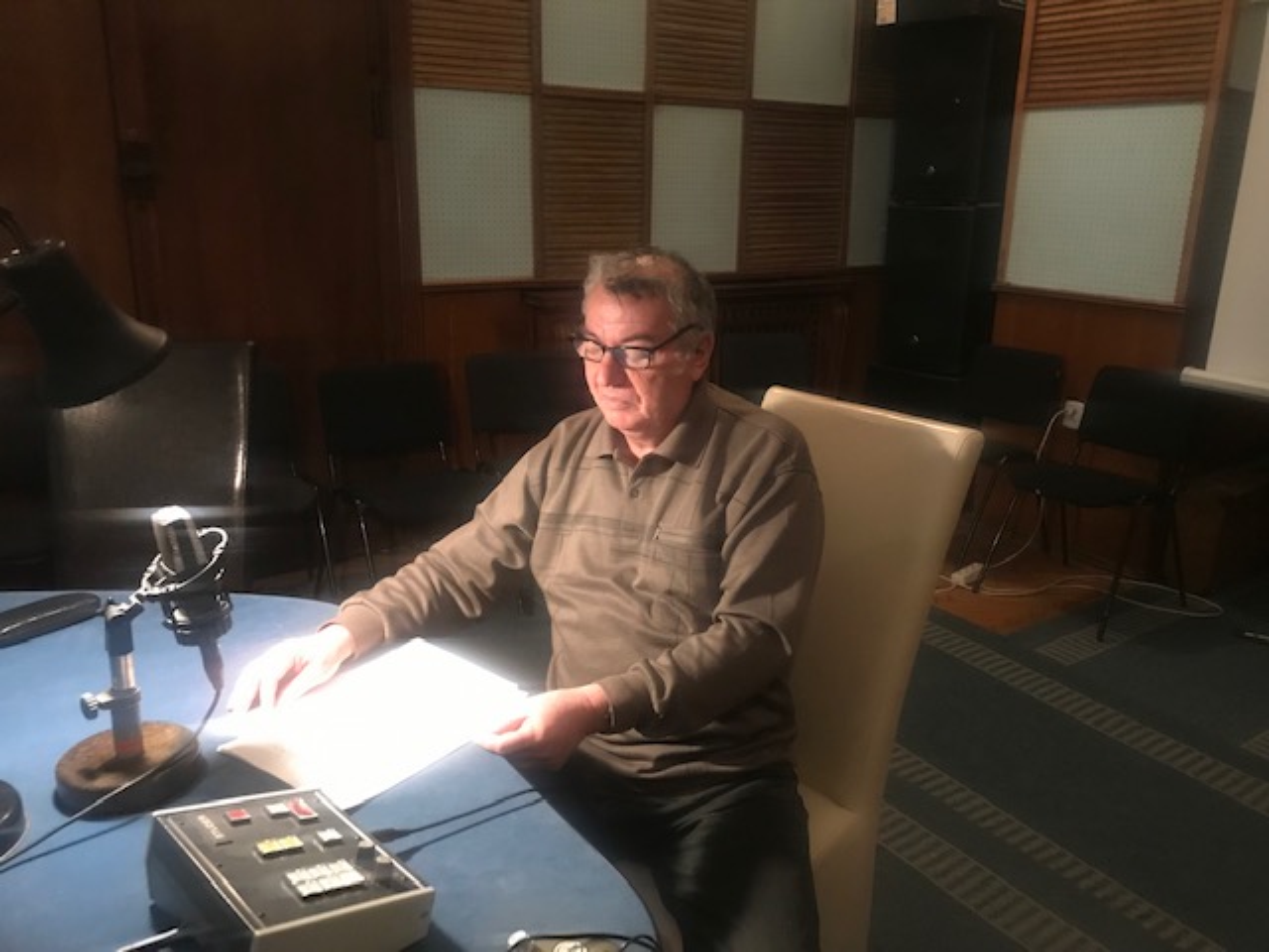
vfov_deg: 49.7
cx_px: 634
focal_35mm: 28
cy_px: 476
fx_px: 1026
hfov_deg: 63.4
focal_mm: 3.99
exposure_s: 1/7
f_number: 1.8
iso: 100
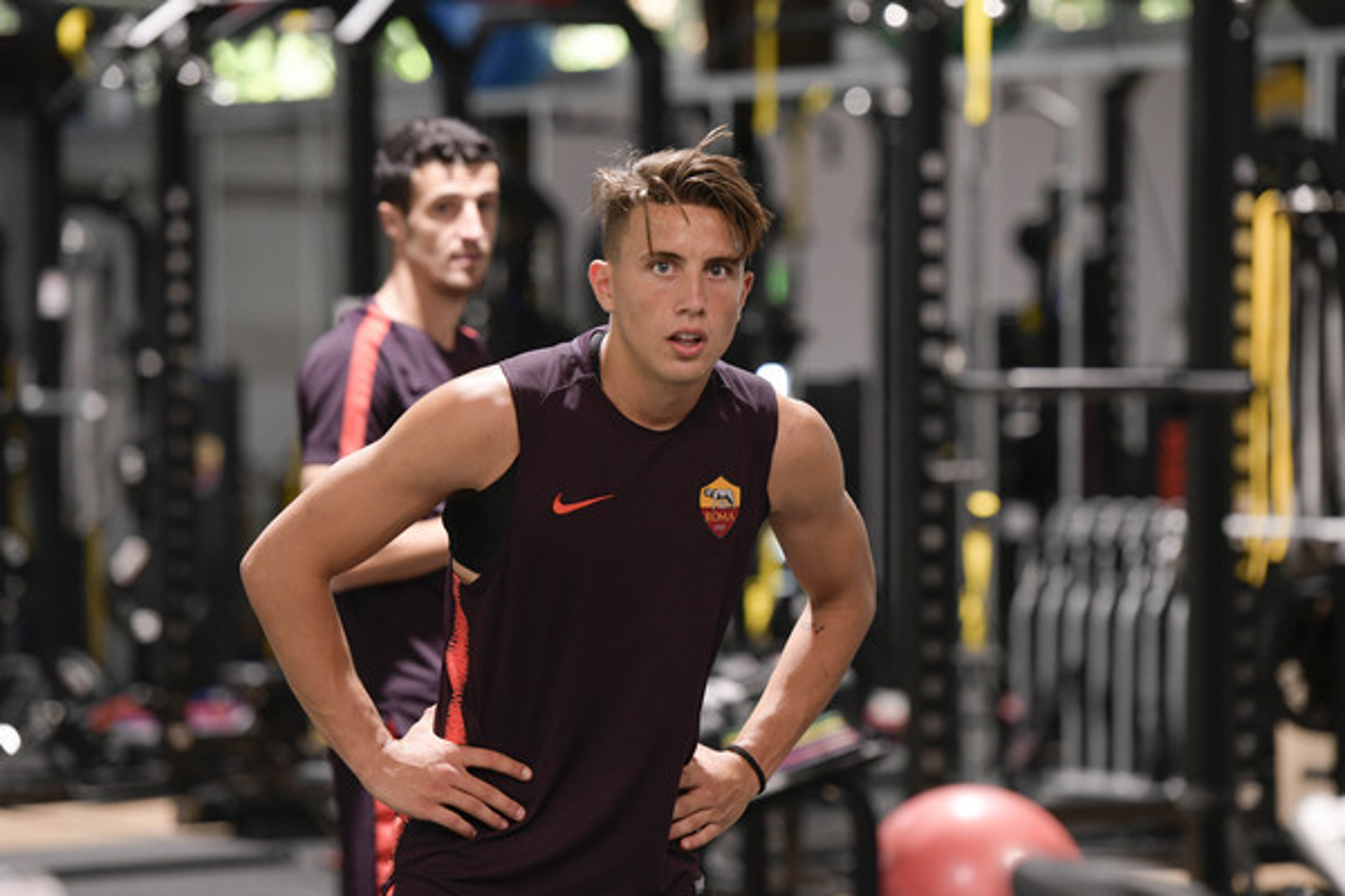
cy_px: 448
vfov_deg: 8.9
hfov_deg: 13.2
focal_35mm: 155
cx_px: 672
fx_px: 5791
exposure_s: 1/200
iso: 2000
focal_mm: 155
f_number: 3.5
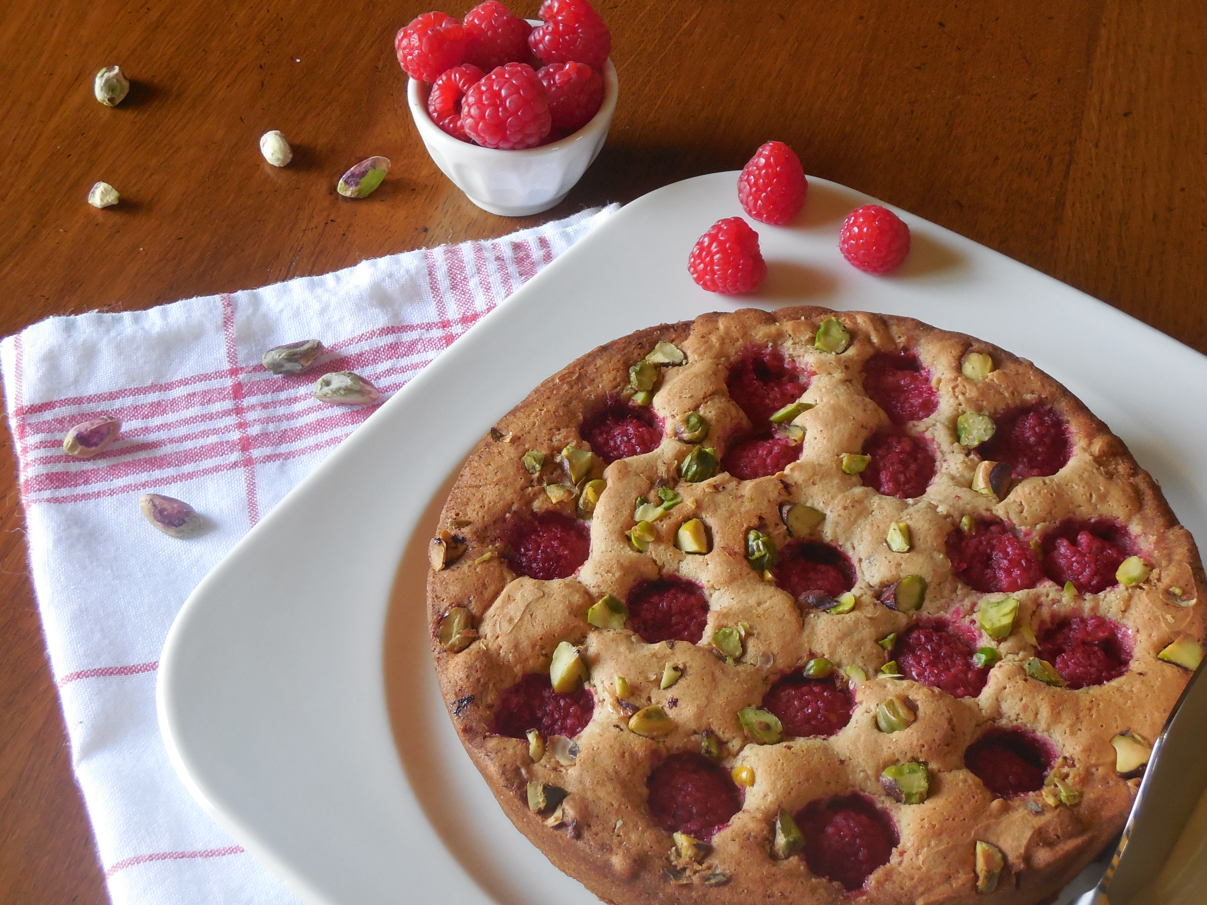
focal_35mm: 71
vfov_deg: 20.7
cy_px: 452
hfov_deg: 27.4
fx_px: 2476
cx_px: 604
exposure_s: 1/30
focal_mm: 12.6
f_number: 4.4
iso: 360
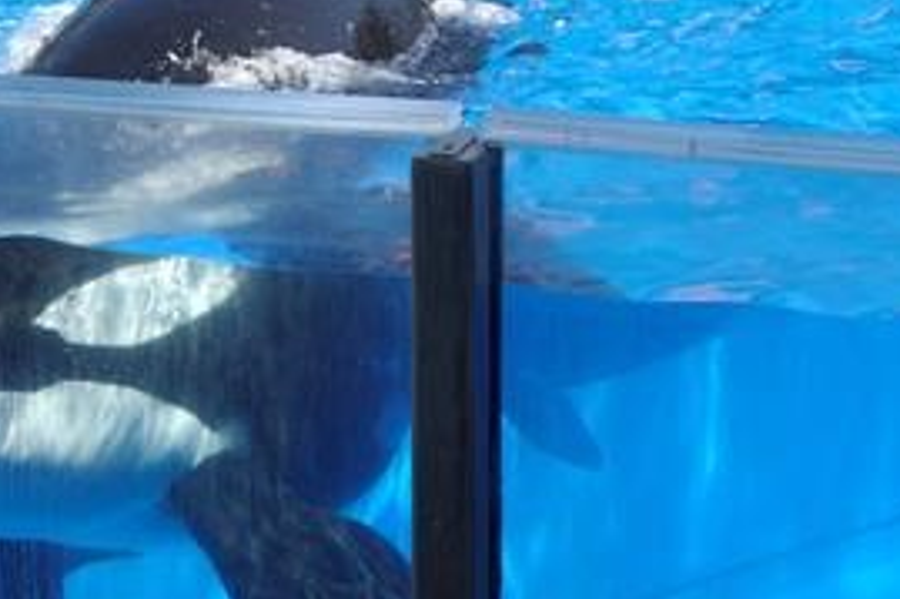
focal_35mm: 254
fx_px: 6346
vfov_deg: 5.4
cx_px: -161
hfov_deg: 8.0
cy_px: 365
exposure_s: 1/800
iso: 250
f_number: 5.6
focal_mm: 70
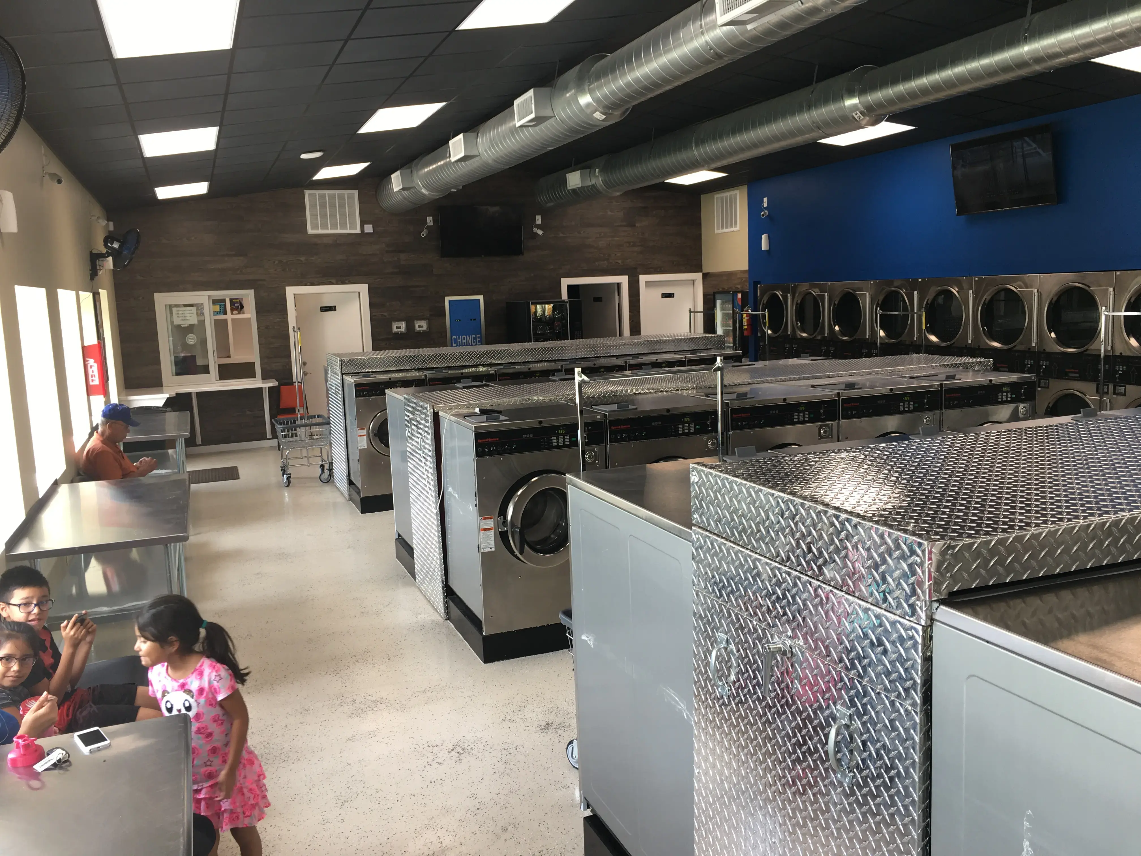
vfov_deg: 48.2
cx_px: 570
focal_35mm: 29
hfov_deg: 61.7
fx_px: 956
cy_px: 428
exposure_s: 1/40
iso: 25
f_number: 2.2
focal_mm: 4.15
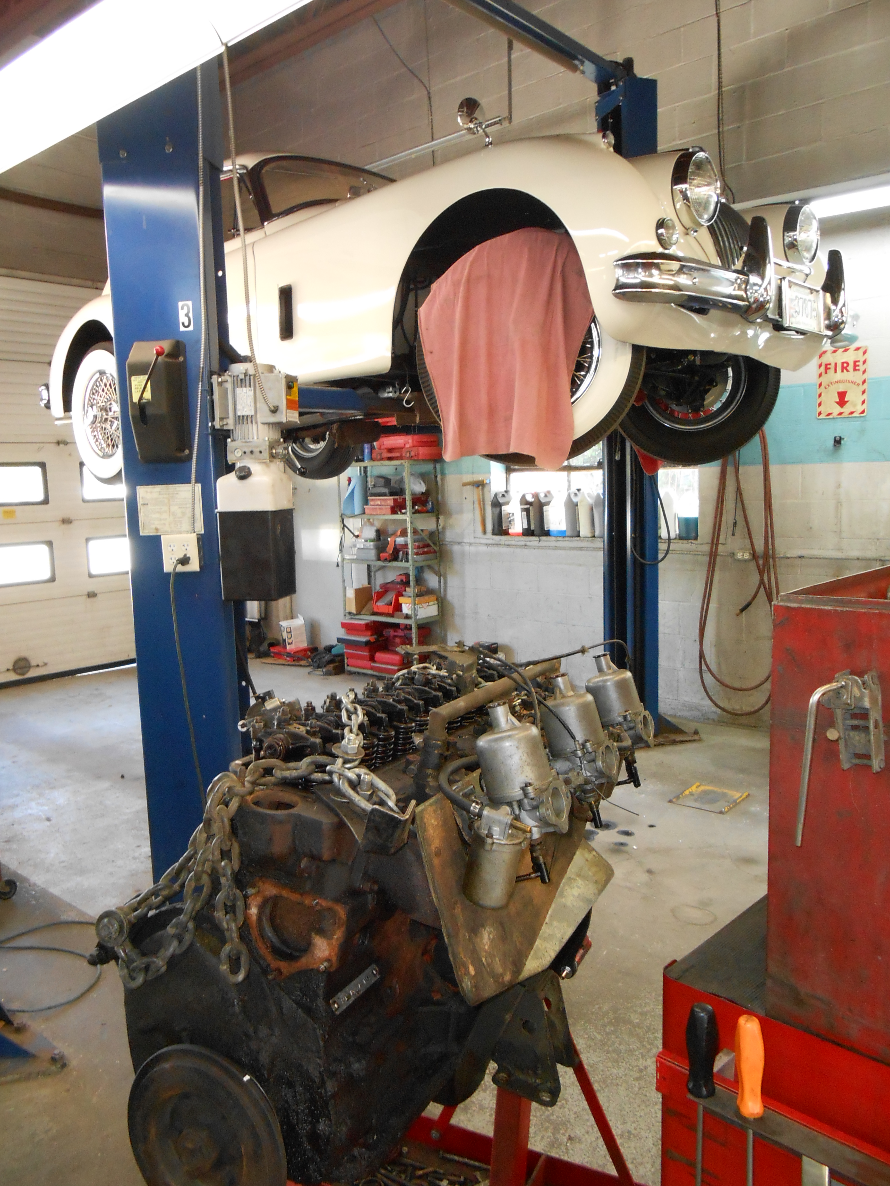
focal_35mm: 26
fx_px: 891
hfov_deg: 53.1
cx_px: 445
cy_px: 593
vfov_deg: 67.3
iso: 400
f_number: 3.5
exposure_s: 1/25
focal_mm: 4.6
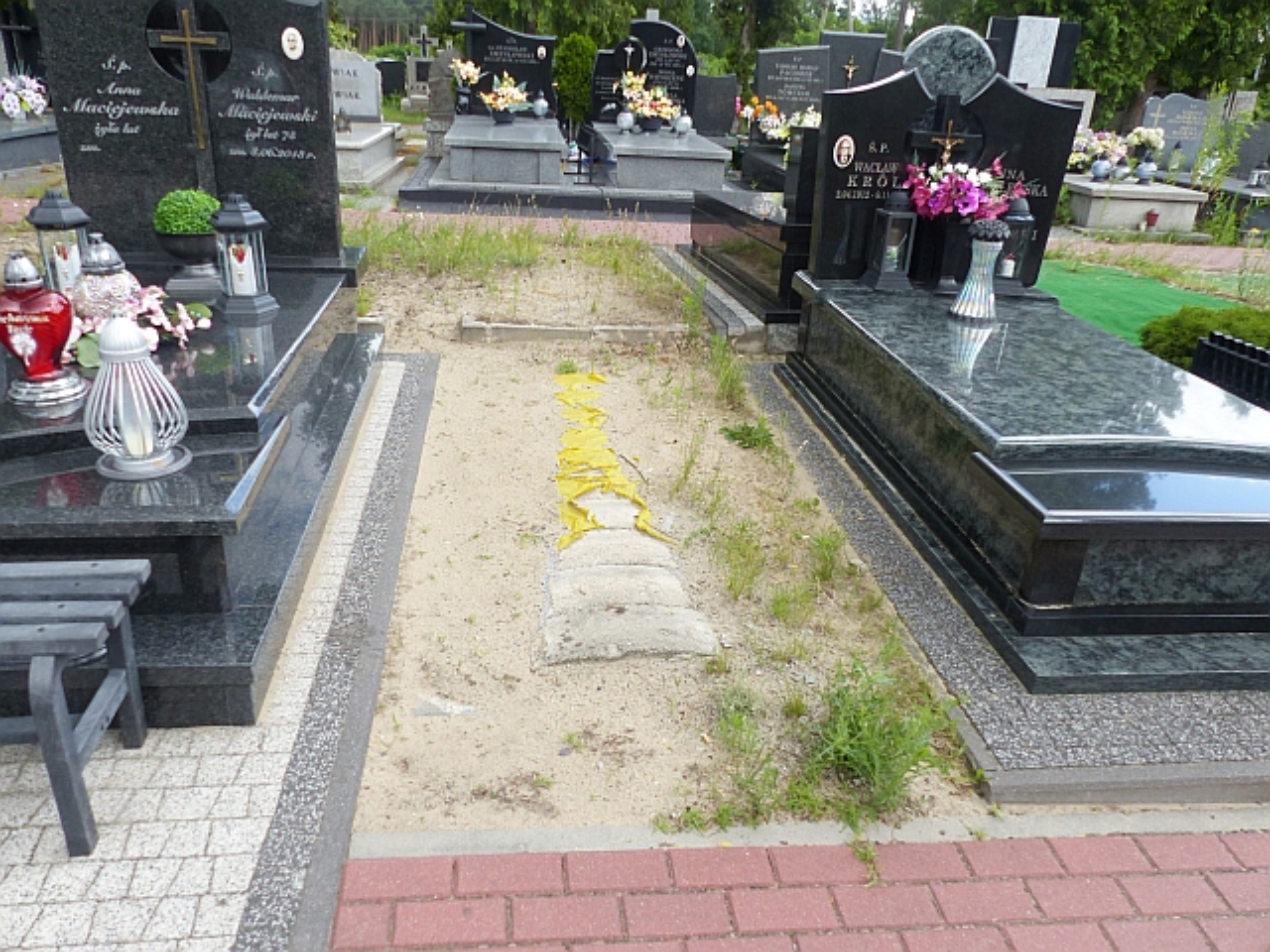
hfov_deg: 69.4
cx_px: 635
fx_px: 917
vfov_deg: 54.9
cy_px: 476
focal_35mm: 25
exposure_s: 1/200
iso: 100
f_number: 4
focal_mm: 4.5
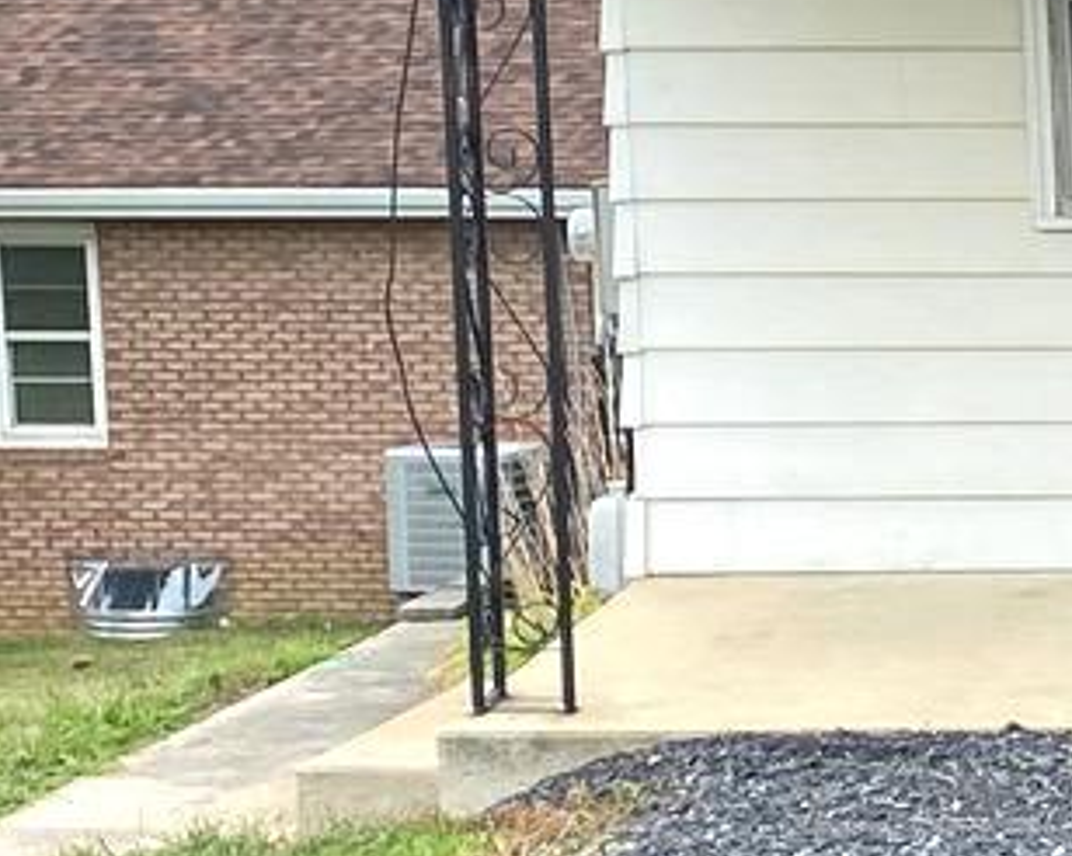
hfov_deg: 10.4
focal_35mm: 169
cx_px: 2273
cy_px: 724
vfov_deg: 9.1
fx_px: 5358
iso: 32
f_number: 1.8
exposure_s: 1/2066
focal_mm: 4.25
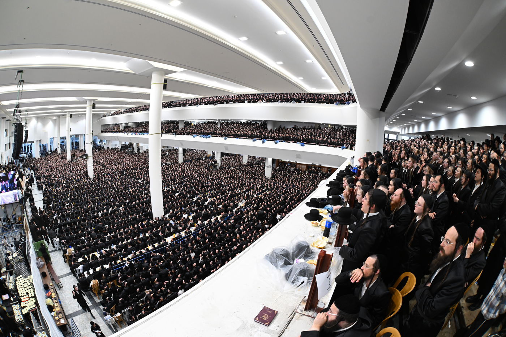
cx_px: 253
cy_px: 168
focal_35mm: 15
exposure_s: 1/320
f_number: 5
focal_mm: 15
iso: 2000
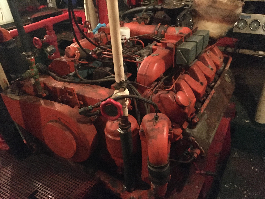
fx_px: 222
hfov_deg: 61.7
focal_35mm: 29
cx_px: 132
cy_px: 100
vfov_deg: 48.2
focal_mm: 4.15
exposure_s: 1/17
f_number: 2.2
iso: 1600
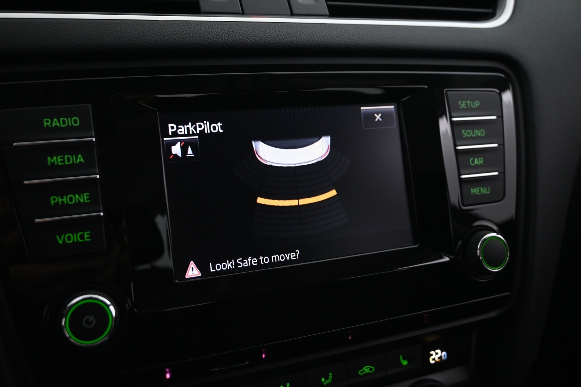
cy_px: 194
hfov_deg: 56.1
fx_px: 545
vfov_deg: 39.1
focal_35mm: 34
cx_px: 290
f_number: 4
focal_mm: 22.5
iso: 1600
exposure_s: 1/15
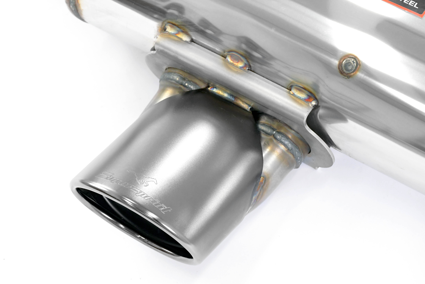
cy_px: 142
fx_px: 1169
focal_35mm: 99
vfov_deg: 13.8
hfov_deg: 20.6
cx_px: 212
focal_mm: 66
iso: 3200
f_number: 10
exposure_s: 1/125
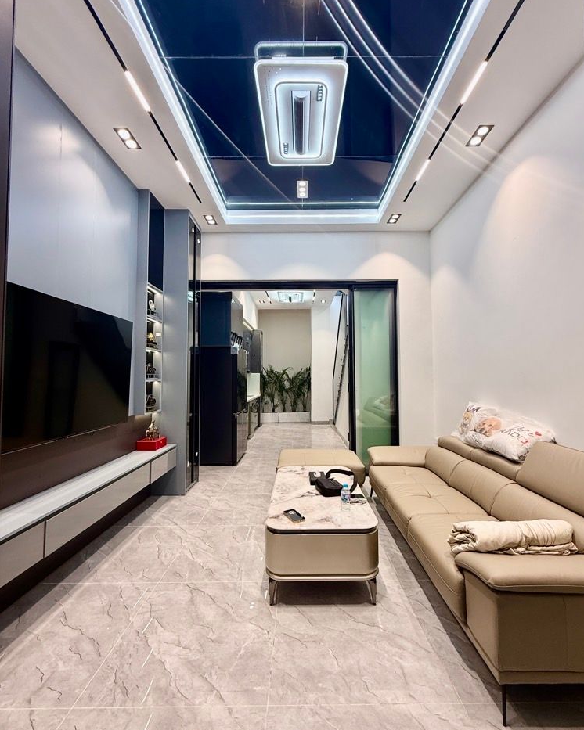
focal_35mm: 15
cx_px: 300
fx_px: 324
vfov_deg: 96.8
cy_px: 366
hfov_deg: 84.0
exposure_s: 1/100
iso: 80
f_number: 2.2
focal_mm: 2.22
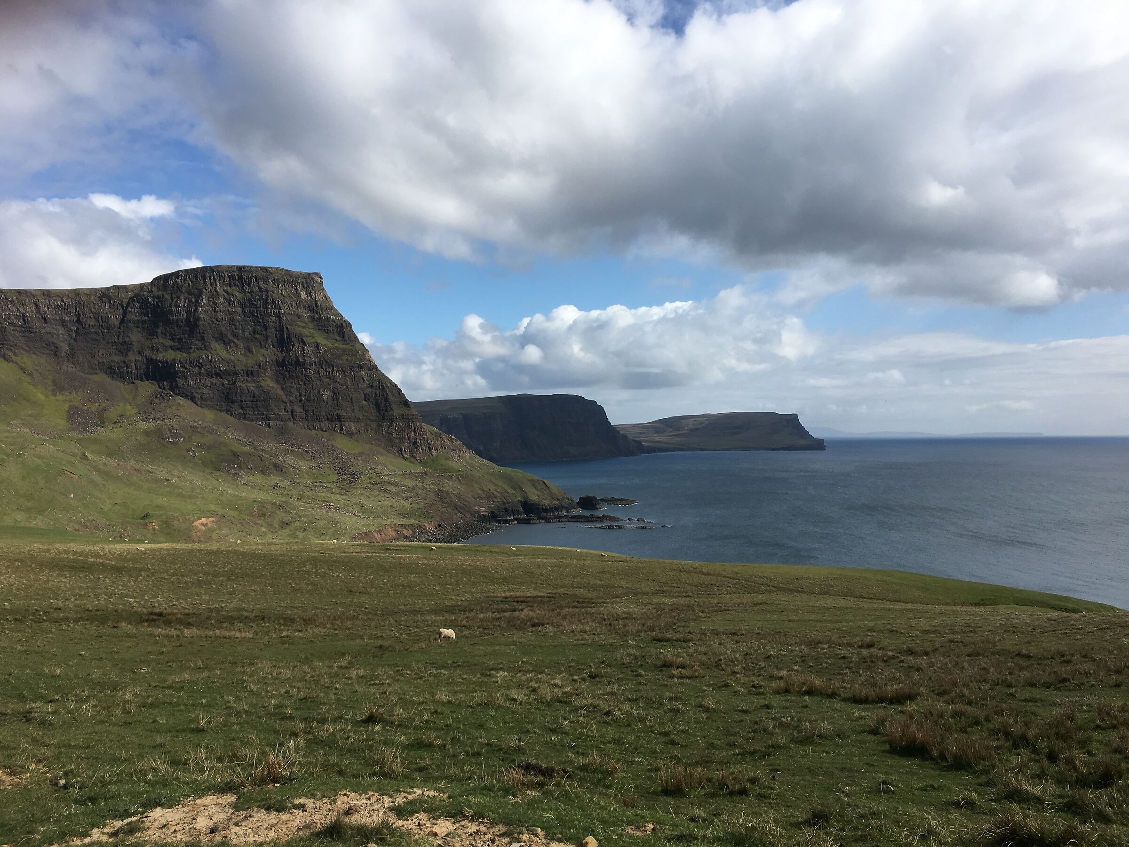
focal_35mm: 29
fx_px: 946
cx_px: 564
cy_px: 424
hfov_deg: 61.7
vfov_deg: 48.2
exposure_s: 1/2137
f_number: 2.2
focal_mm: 4.15
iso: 25
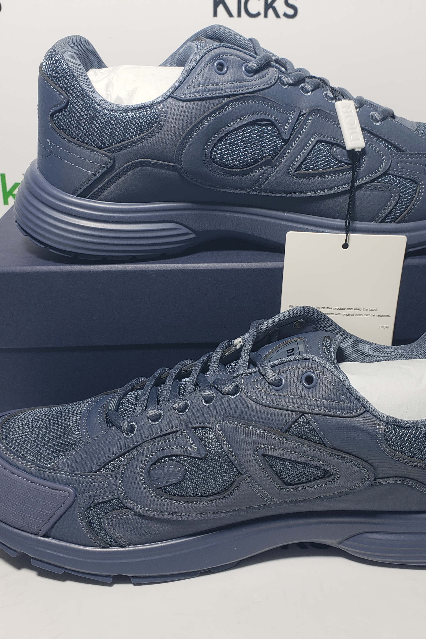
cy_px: 323
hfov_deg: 35.9
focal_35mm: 37
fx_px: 657
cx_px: 248
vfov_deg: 51.9
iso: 50
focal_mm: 4.3
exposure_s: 1/136
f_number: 2.4
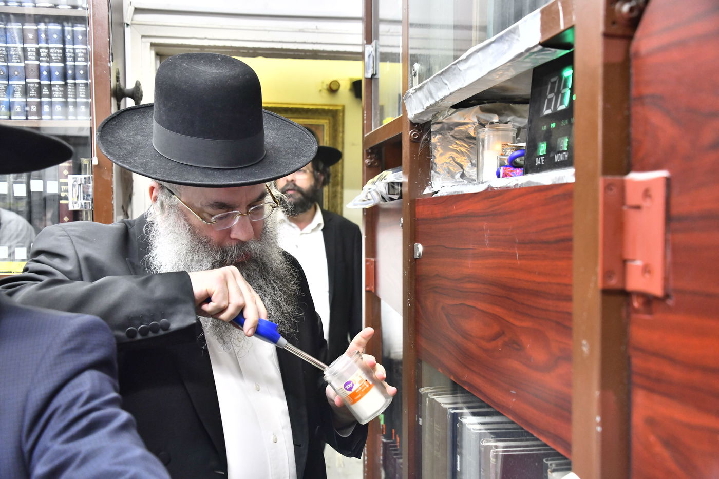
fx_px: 799
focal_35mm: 40
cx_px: 360
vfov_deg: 33.4
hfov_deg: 48.5
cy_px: 240
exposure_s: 1/160
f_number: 5.6
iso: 1250
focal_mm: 40
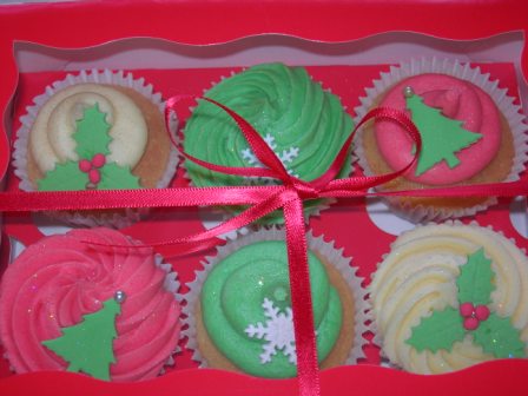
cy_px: 198
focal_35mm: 51
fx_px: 778
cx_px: 264
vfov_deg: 28.6
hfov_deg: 37.5
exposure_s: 1/60.1
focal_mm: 10.6
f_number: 3.2
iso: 64
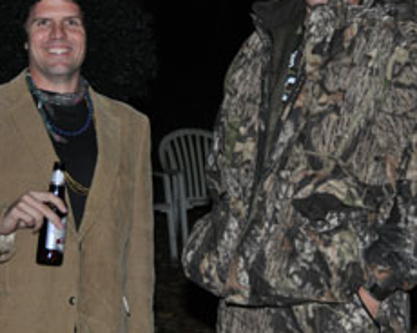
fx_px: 1664
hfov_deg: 14.3
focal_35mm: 135
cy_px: 103
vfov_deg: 11.4
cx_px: 248
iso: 800
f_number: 4.8
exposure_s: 1/60
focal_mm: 55
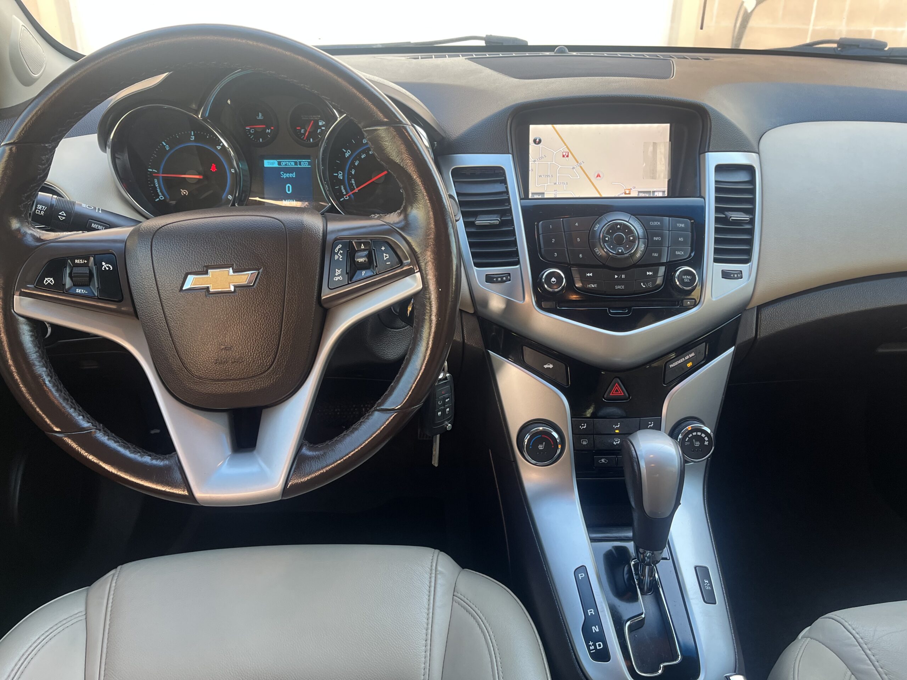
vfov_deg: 53.1
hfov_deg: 67.3
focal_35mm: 26
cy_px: 340
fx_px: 681
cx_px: 454
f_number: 1.6
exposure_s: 1/121
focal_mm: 5.1
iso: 125
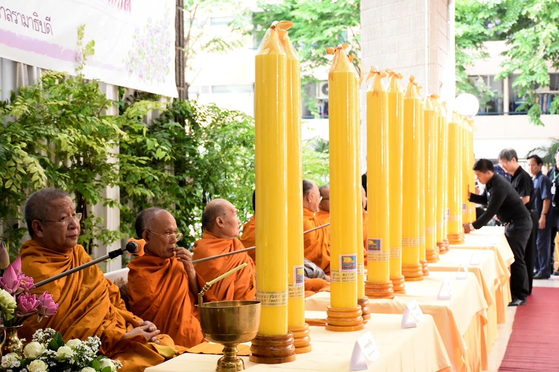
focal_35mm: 60
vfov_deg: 22.6
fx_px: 932
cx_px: 280
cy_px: 186
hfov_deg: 33.4
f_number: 4.5
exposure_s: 1/60
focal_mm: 40
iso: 1600
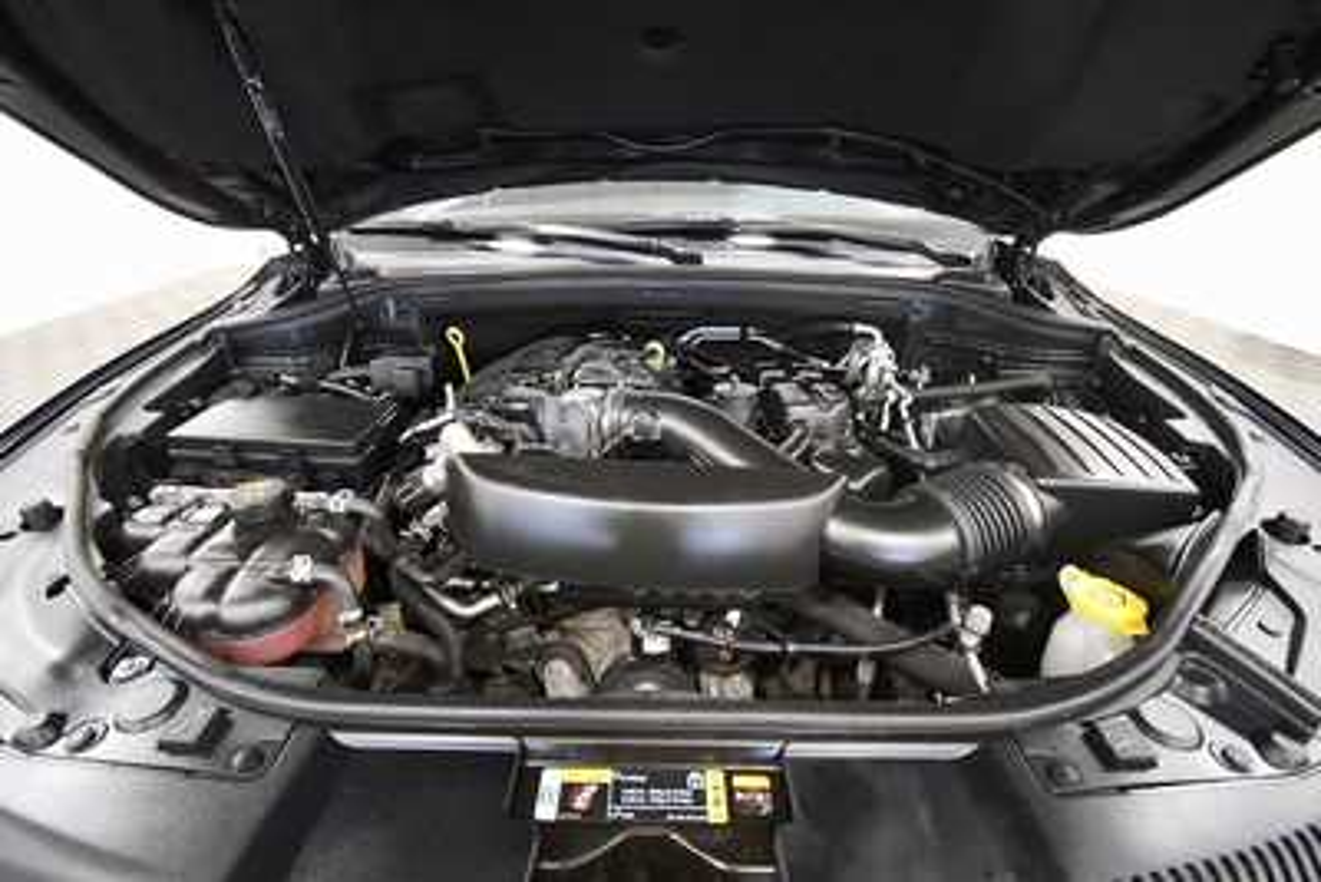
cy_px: 441
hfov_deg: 100.4
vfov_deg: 77.4
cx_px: 660
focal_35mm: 15
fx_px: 551
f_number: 4.5
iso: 3200
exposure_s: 1/125
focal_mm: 10
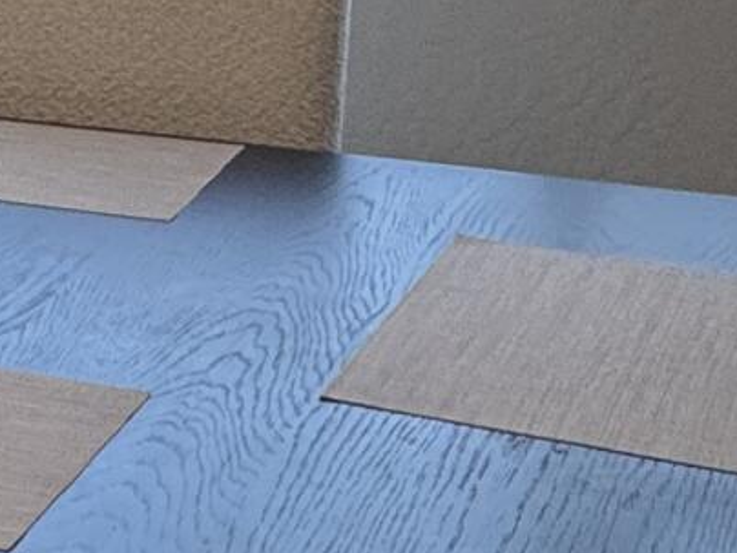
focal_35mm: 104
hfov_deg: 17.2
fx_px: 2214
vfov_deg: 13.6
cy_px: -212
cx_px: -341
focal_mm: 2.22
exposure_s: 1/405
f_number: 2.2
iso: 40
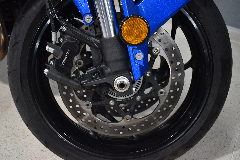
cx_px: 120
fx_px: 260
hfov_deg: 49.6
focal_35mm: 39
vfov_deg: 34.2
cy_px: 80
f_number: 4
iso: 800
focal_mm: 26
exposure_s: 1/50
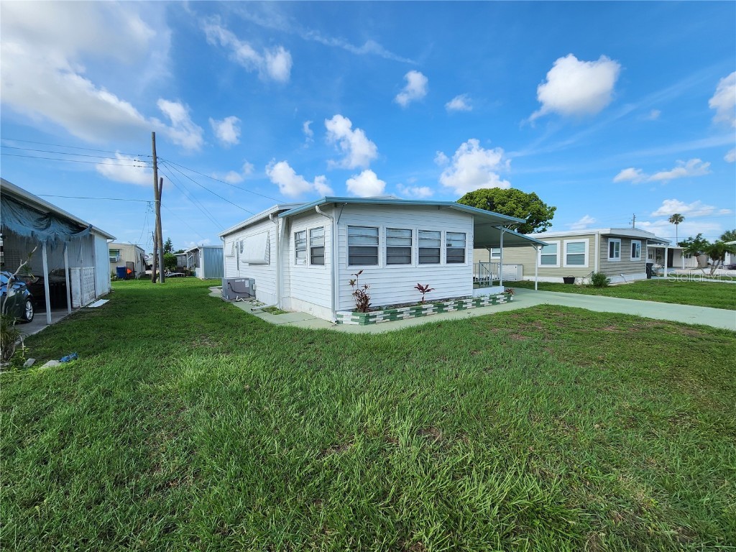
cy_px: 276
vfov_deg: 89.9
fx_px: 276
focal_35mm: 13
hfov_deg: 106.2
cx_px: 368
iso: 50
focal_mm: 2.2
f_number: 2.2
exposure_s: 1/1391
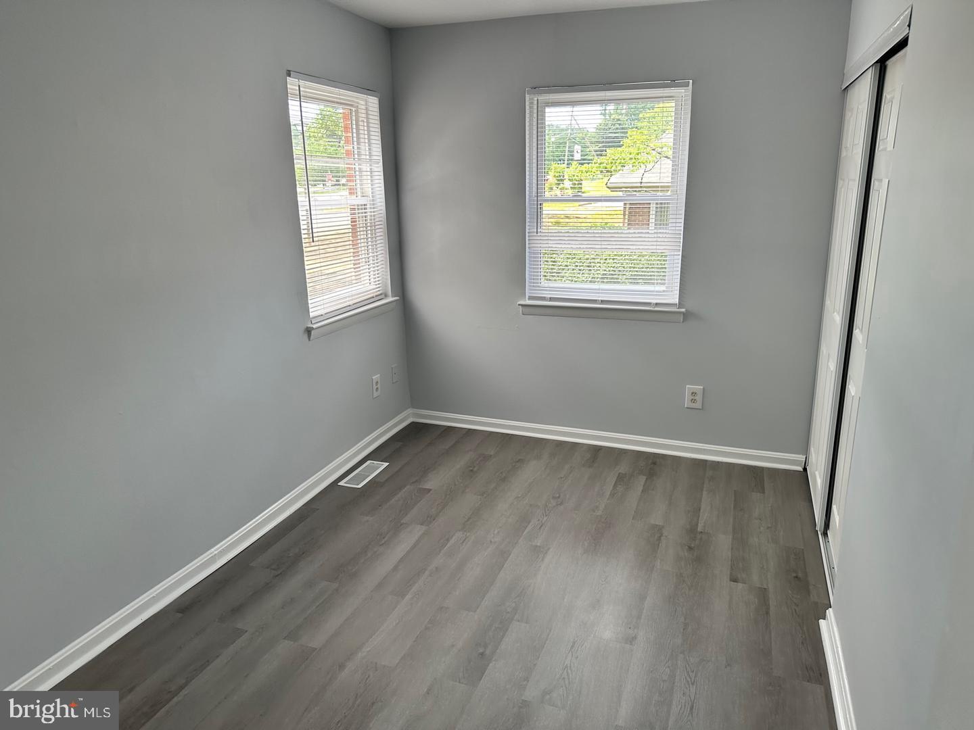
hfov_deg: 71.6
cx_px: 487
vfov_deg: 56.8
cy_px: 365
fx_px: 675
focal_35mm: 24
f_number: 1.78
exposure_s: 1/163
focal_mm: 6.86
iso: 100
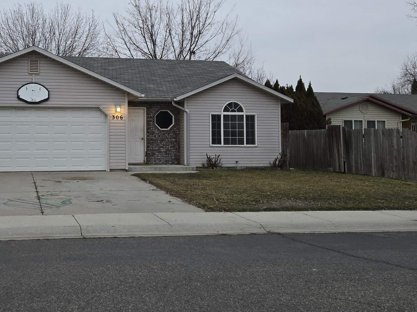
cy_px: 115
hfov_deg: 41.8
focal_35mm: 44
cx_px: 112
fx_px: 530
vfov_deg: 32.7
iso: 100
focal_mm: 5.4
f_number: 1.8
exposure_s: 1/180
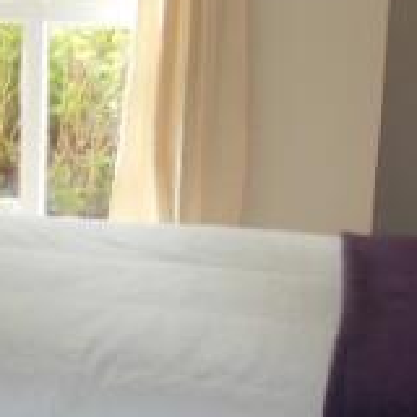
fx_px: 1227
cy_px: 152
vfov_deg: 19.3
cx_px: -61
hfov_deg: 18.4
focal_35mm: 90
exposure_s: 1/30
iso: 80
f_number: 2.7
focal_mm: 4
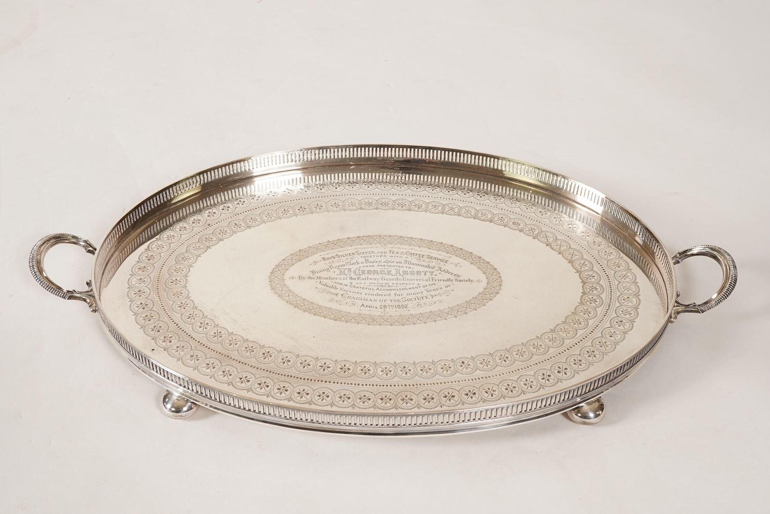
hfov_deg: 43.6
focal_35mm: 45
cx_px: 385
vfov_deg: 29.9
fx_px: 963
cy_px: 257
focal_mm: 30
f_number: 16
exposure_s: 1/125
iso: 400
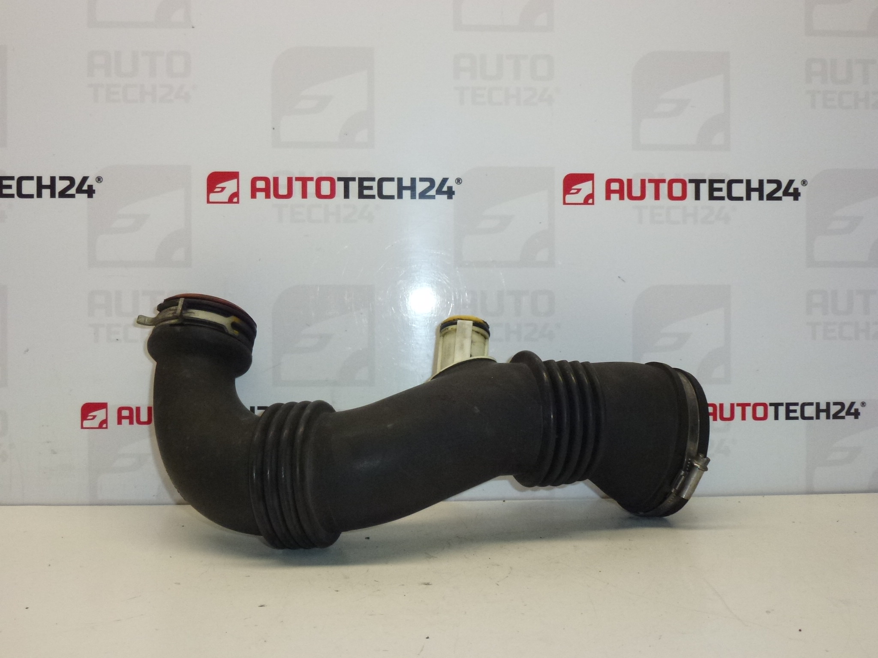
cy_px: 329
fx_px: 837
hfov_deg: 55.4
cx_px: 439
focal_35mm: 33
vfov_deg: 42.9
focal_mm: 5.9
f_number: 3.6
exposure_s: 1/250
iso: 400
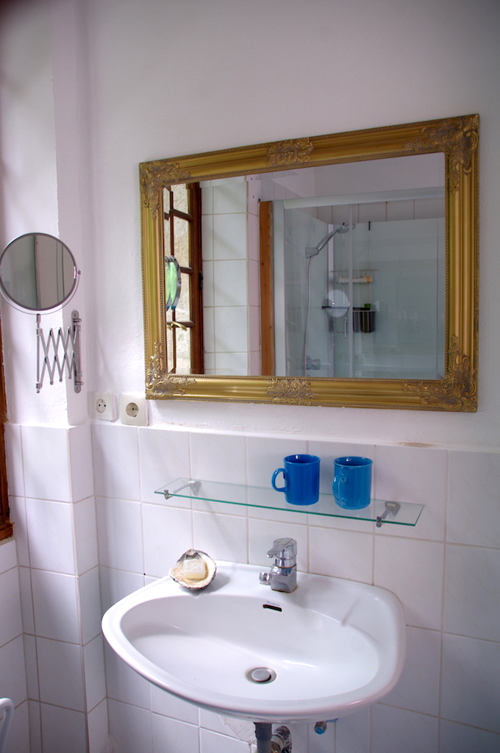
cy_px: 376
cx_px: 250
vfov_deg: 67.4
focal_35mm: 27
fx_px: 564
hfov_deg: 47.8
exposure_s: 1/20
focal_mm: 18
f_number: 3.5
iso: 100
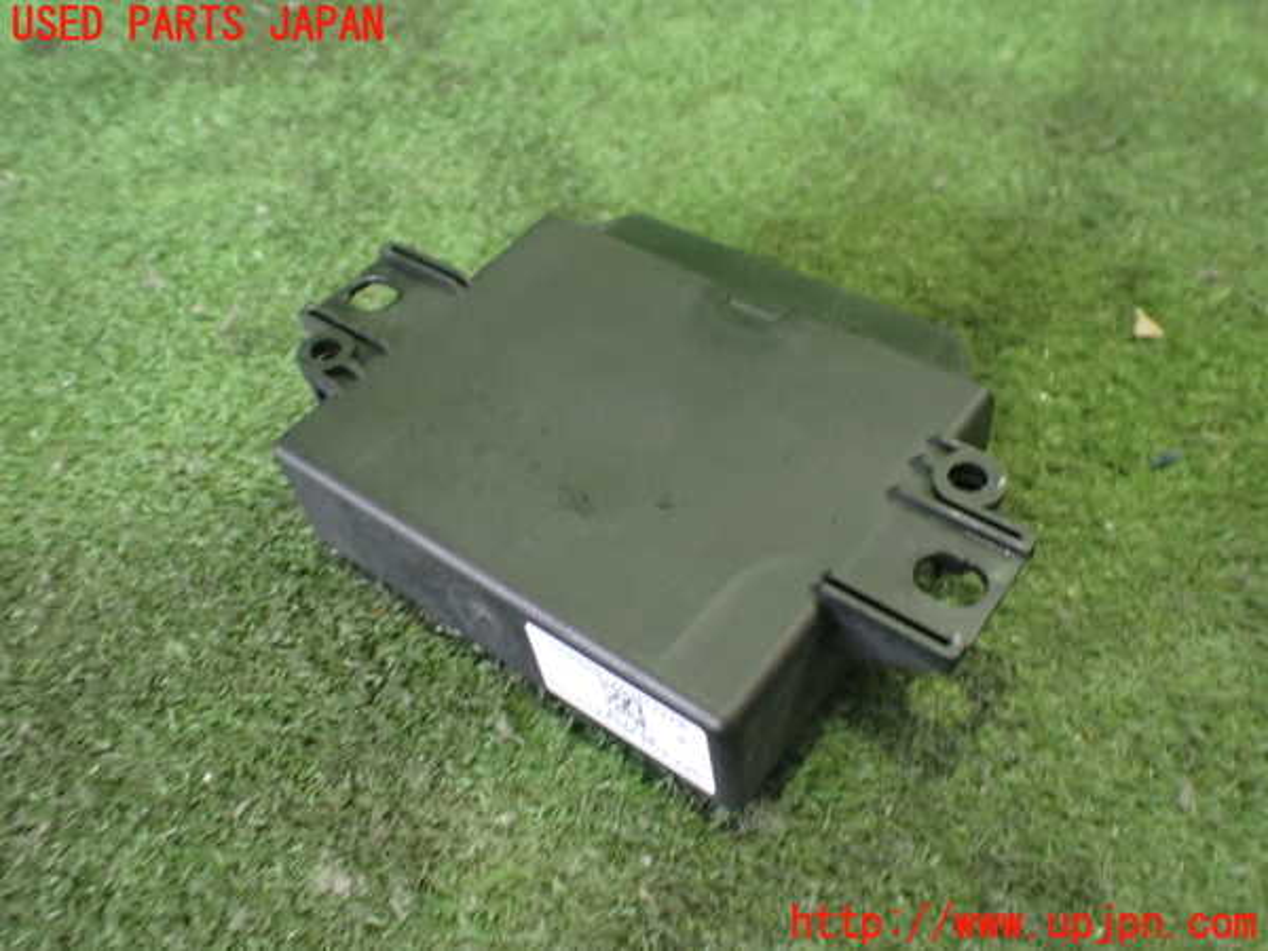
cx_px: 634
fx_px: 1099
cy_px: 476
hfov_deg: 60.0
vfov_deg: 46.8
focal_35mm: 30
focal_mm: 5.4
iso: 800
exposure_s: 1/30
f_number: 2.3
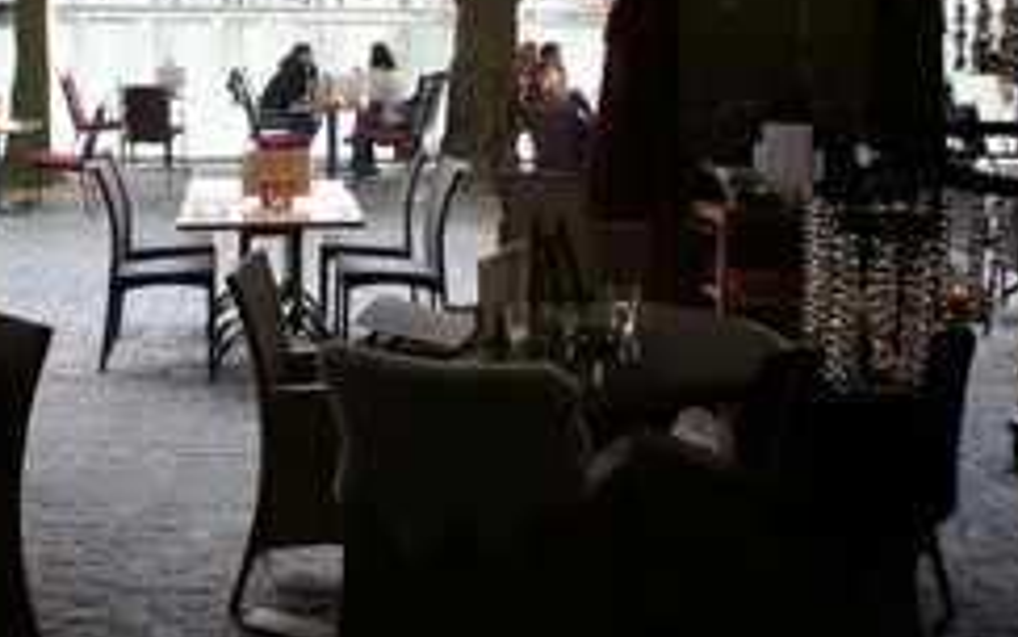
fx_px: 1443
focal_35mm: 52
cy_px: 103
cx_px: 302
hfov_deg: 38.2
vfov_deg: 24.4
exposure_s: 1/60
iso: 100
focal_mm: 18
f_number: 5
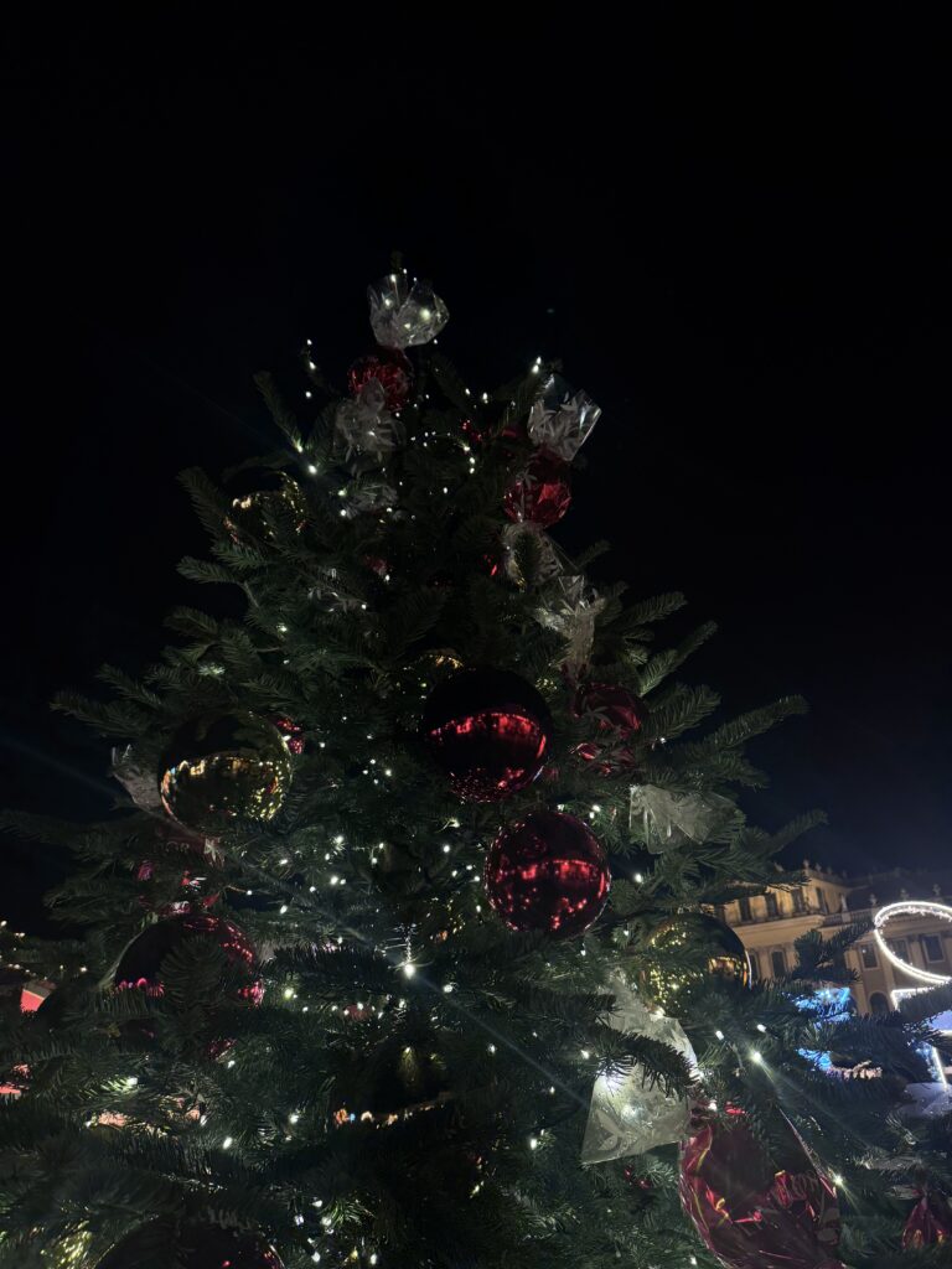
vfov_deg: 71.6
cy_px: 634
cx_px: 476
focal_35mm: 24
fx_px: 880
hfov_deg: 56.8
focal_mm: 6.76
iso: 160
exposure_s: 1/100
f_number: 1.78
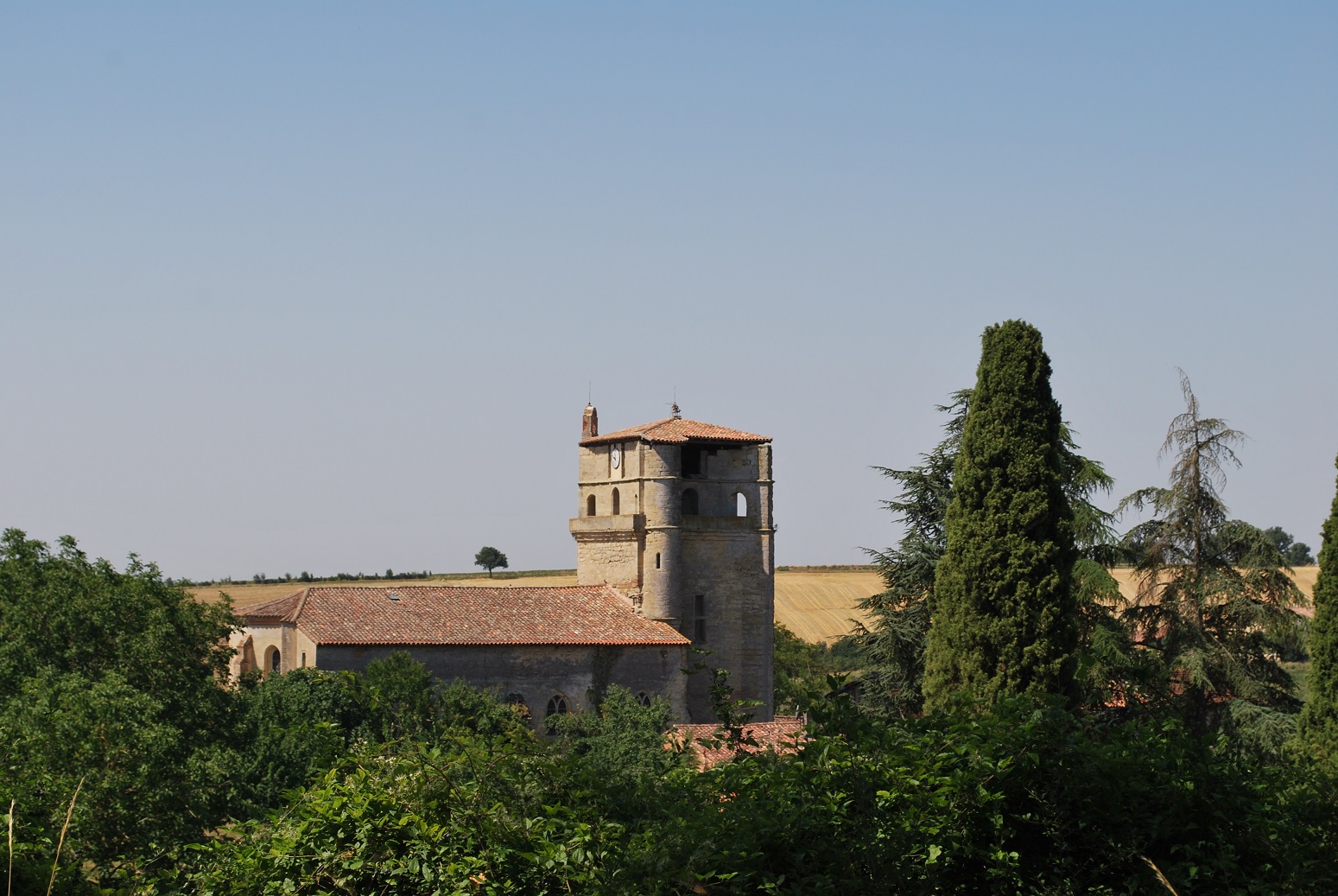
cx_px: 669
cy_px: 448
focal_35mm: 72
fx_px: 2679
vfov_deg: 19.0
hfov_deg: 28.0
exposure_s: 1/250
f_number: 8
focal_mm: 48
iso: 100
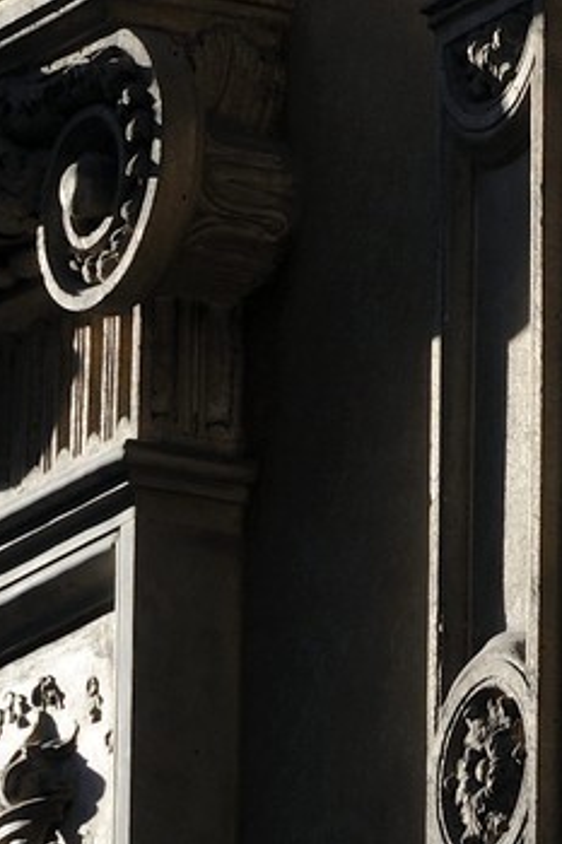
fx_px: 21422
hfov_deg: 1.5
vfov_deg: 2.3
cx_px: 726
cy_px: -697
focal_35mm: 914
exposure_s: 1/200
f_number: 8
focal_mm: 200
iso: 400
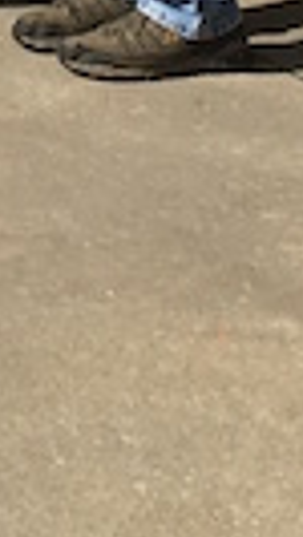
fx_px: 3479
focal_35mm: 244
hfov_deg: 4.8
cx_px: -590
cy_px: -820
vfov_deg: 8.1
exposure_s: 1/2262
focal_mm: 4.15
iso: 25
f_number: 2.2
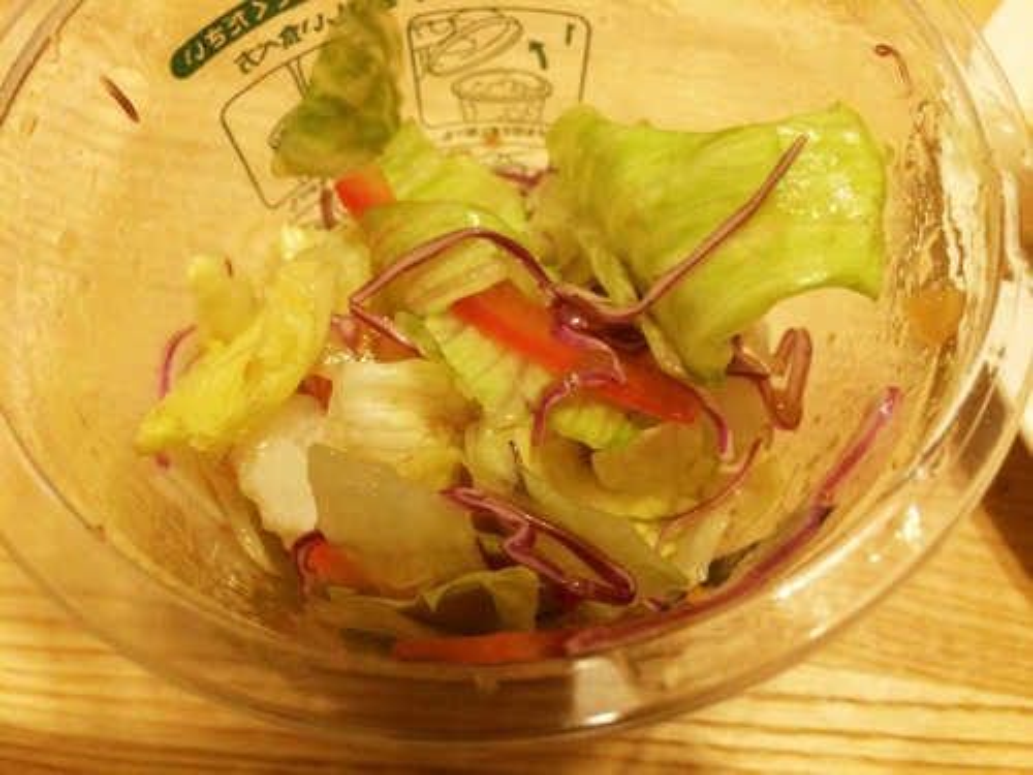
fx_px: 865
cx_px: 516
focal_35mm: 29
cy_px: 388
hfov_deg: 61.7
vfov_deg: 48.2
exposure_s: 1/15
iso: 400
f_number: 2.2
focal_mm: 4.15
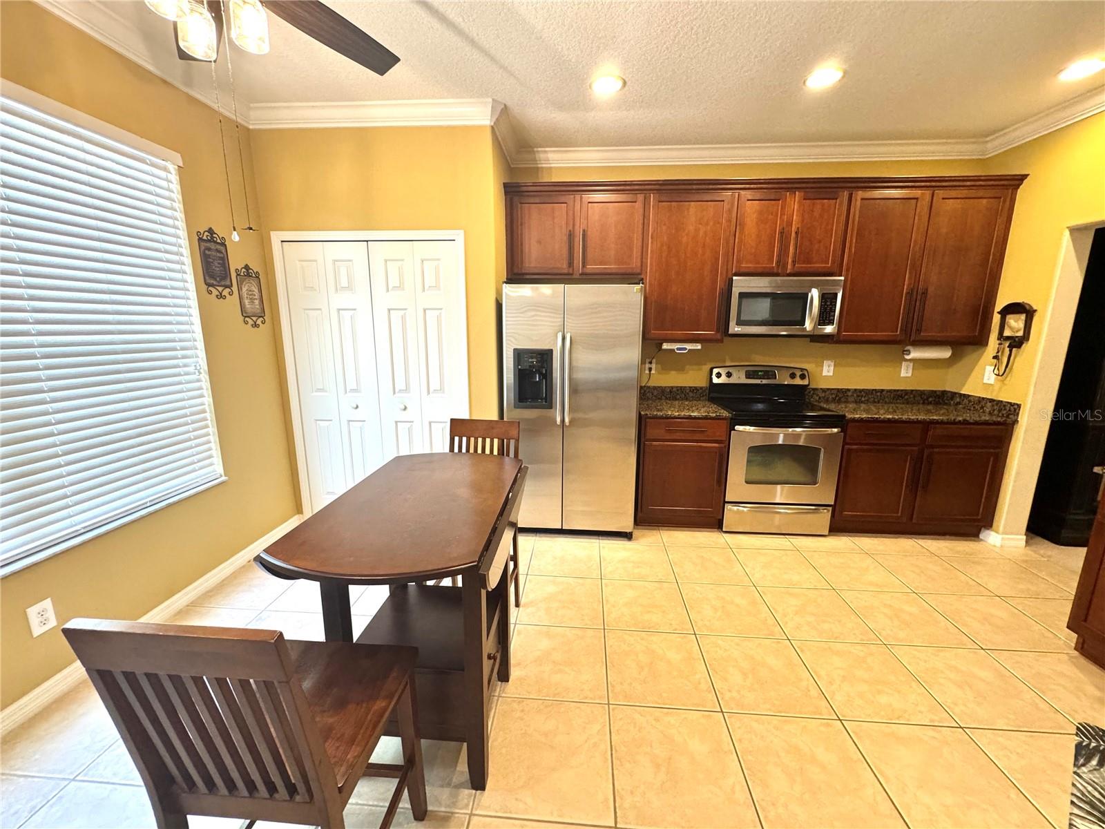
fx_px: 447
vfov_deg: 85.7
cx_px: 552
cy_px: 414
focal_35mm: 14
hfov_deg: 102.1
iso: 320
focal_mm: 2.22
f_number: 2.2
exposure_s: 1/60
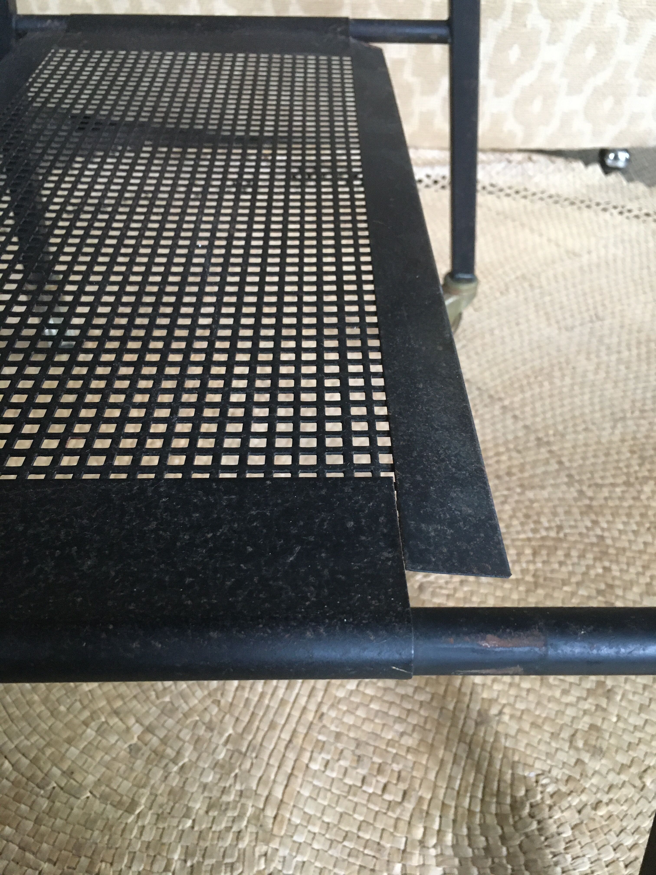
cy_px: 438
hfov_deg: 48.2
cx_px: 328
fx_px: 733
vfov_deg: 61.7
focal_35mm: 29
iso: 200
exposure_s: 1/25
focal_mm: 4.15
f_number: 2.2
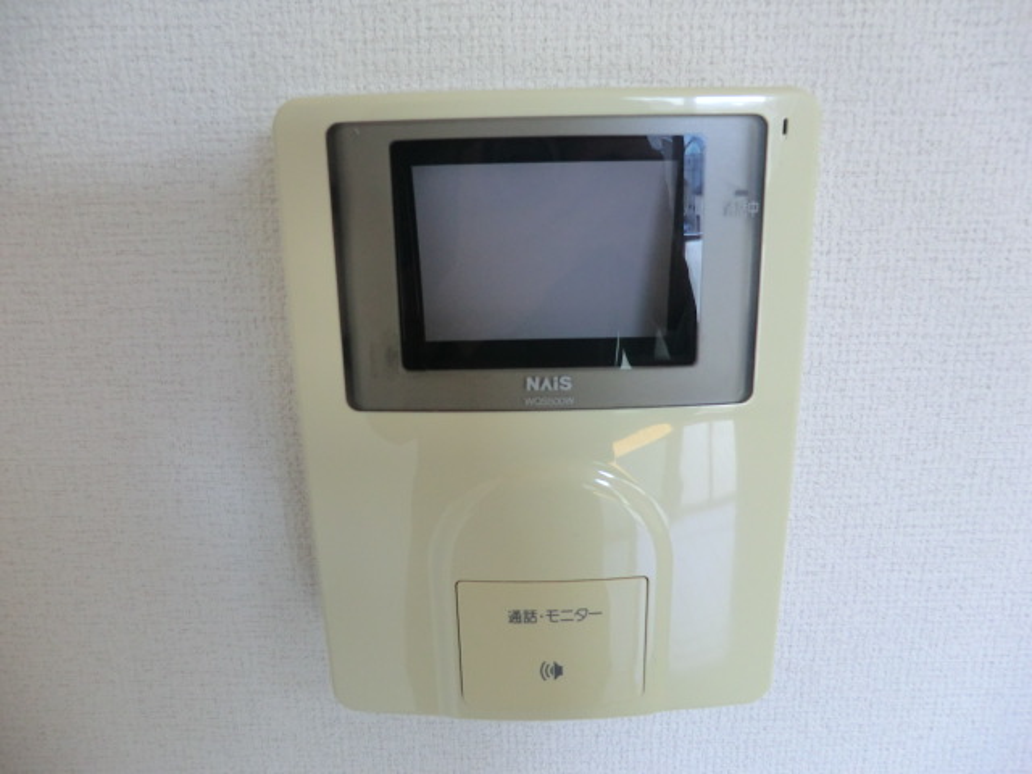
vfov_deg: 56.8
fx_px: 716
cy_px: 387
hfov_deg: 71.6
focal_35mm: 24
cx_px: 516
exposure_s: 1/60
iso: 200
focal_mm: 4.3
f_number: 3.2
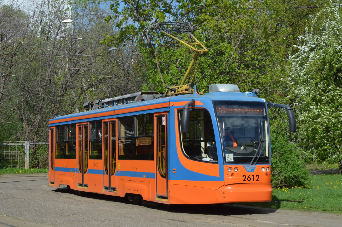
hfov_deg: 24.2
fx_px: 796
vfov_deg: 16.2
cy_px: 114
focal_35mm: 84
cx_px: 171
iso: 2000
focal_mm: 56
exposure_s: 1/3000
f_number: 13
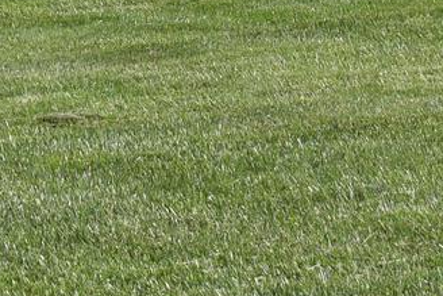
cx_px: 143
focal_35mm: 234
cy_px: -521
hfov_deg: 8.8
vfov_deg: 5.6
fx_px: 2882
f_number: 9
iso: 100
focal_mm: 25
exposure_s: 1/200
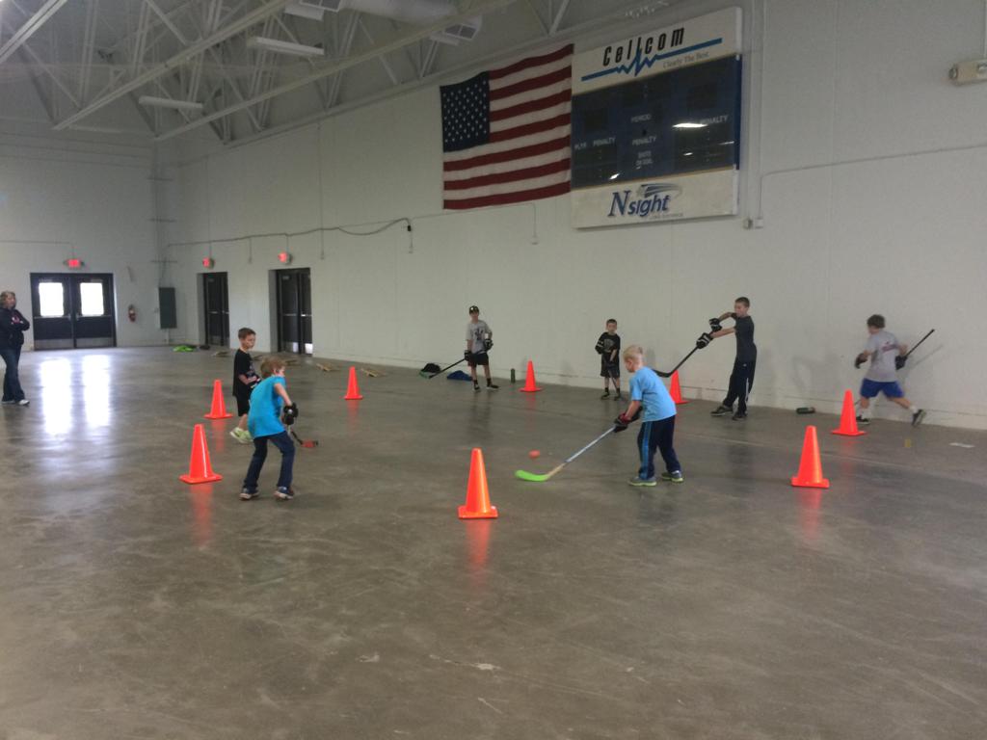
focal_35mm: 29
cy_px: 370
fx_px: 827
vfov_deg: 48.2
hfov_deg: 61.7
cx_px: 494
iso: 160
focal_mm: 4.15
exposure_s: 1/30
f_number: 2.2
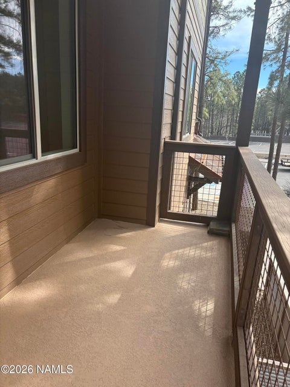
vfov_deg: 67.3
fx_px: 290
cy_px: 194
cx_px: 145
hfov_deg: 53.1
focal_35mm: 26
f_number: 1.6
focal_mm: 5.96
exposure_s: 1/629
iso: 64
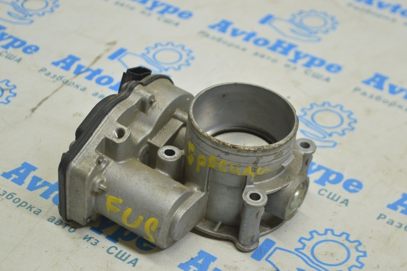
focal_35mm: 75
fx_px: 847
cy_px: 136
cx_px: 204
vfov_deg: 18.2
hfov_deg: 27.0
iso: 400
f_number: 5.6
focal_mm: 50
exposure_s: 1/20
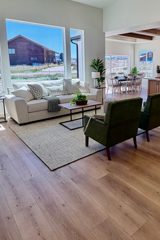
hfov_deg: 46.4
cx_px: 118
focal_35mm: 27
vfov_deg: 66.6
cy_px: 93
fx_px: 180
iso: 50
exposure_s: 1/293
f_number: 2.2
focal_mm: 2.22
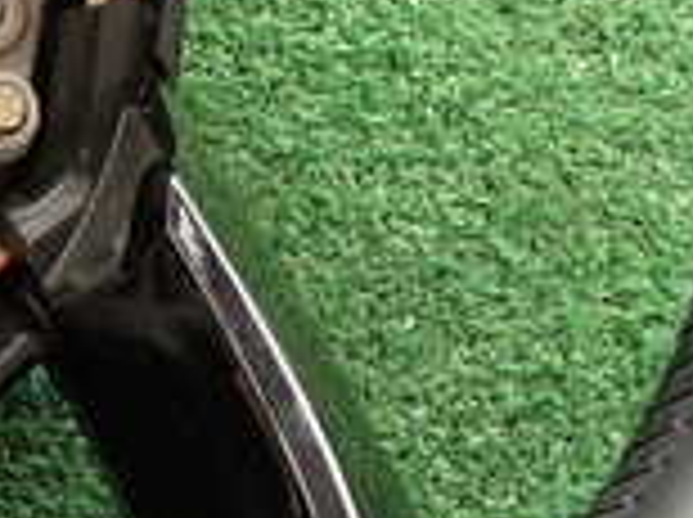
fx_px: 2339
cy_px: 45
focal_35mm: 117
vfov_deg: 12.5
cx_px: -387
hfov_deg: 15.4
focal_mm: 5.4
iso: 100
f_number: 2.3
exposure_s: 1/80
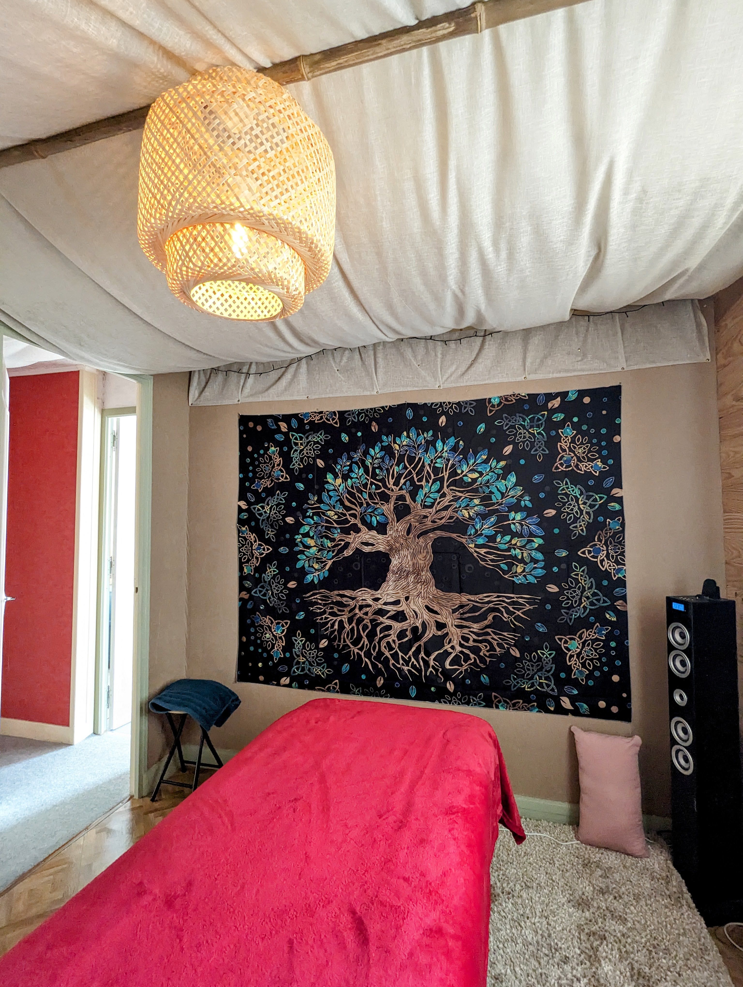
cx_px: 372
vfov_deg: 94.4
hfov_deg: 78.2
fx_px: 457
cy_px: 494
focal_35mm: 16
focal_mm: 2.35
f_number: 2.2
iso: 1076
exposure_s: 1/40
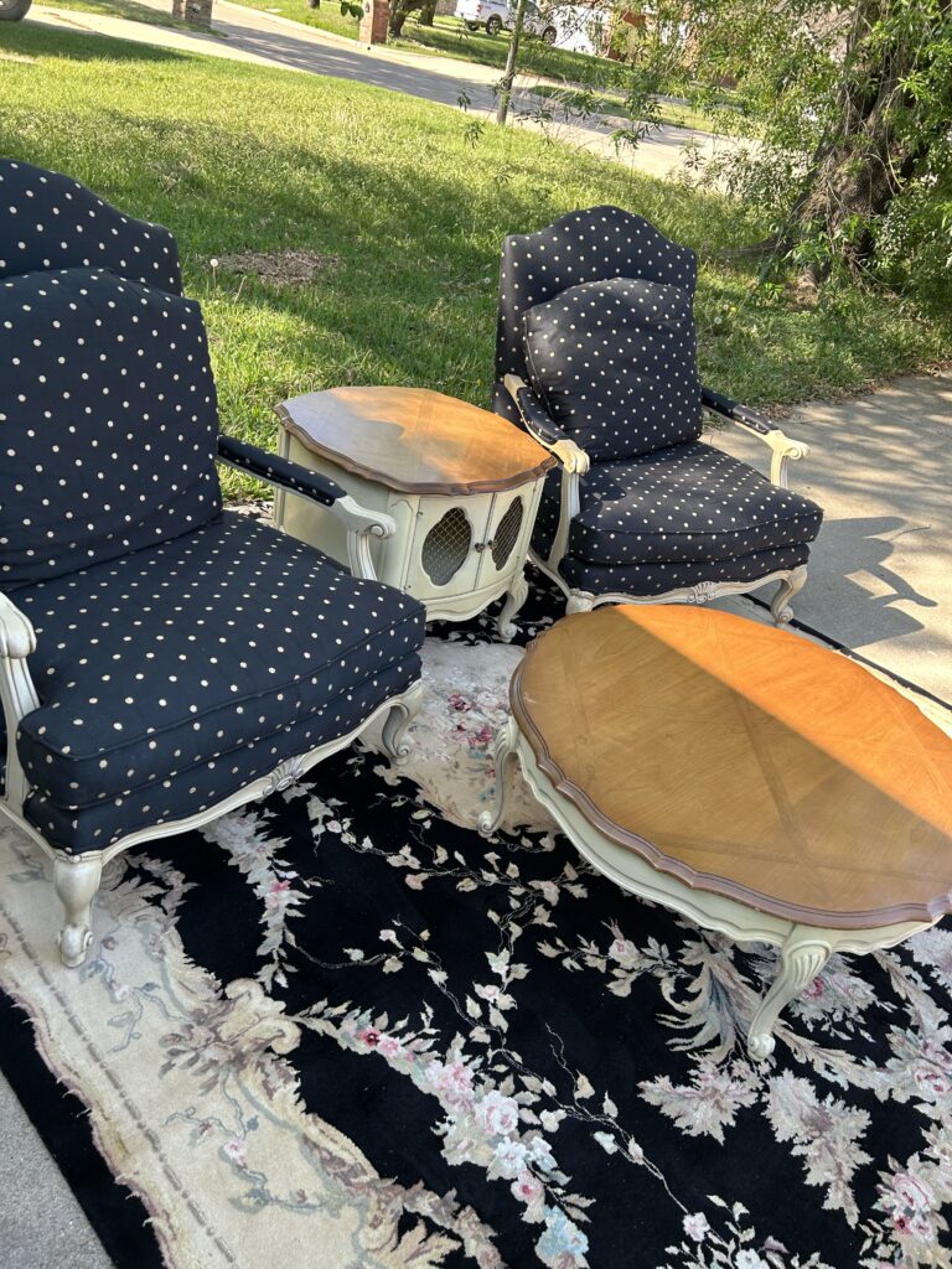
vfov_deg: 67.3
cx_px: 476
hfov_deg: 53.1
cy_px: 634
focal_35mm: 26
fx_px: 953
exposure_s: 1/351
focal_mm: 5.7
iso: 50
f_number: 1.5
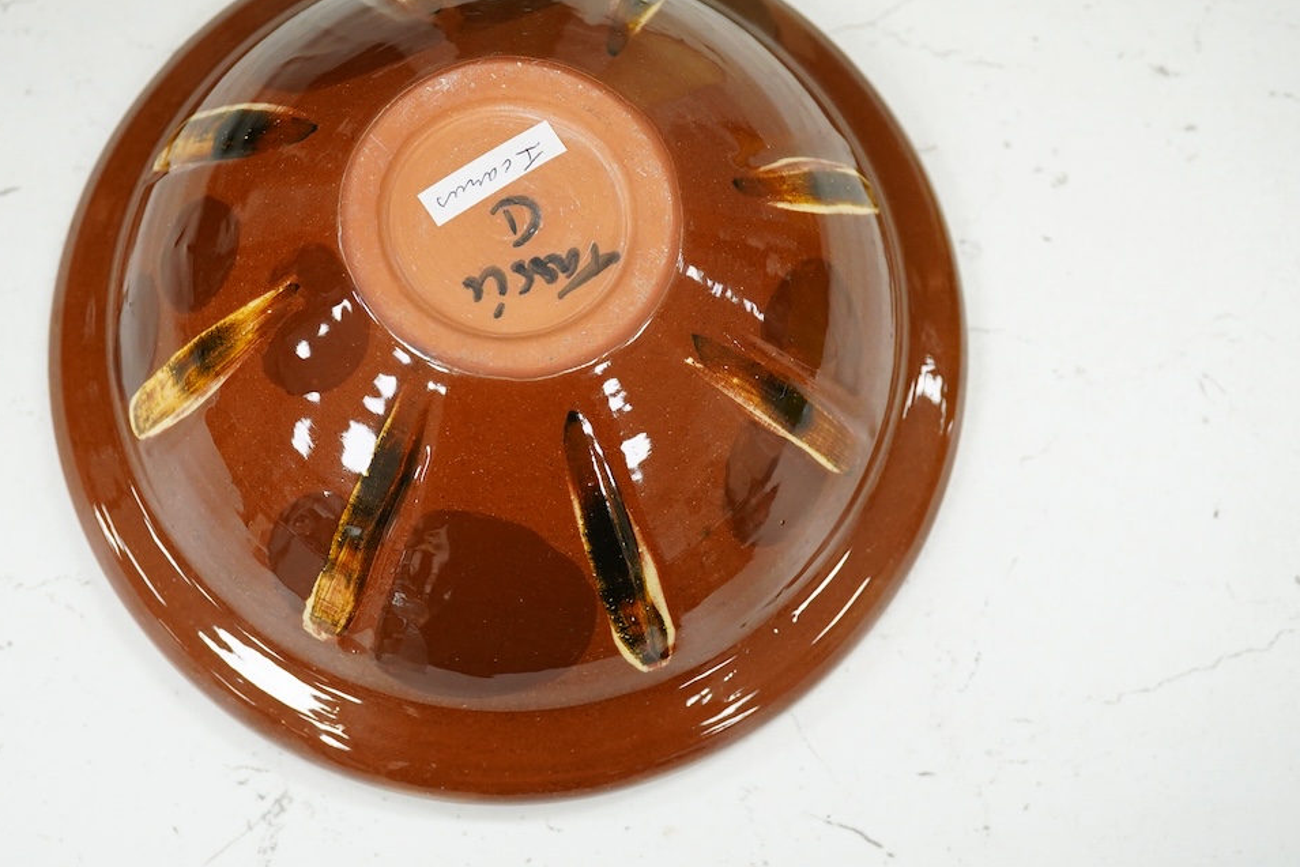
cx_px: 541
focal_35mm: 53
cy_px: 388
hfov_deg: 37.4
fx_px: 1914
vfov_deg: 25.5
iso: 2500
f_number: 8
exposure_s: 1/160
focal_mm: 30
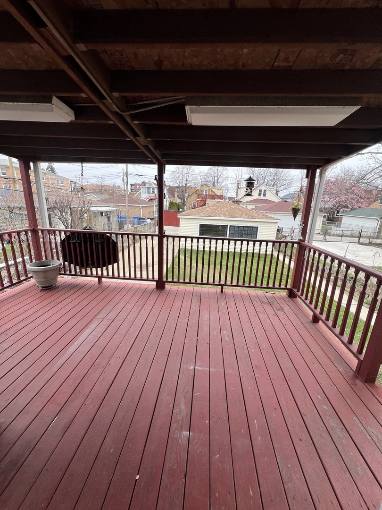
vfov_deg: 106.2
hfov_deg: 89.9
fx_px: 191
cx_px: 191
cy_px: 255
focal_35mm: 13
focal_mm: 1.57
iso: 32
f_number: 1.8
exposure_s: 1/364
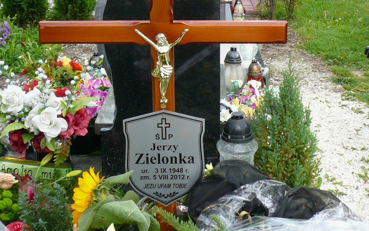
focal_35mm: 69
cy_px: 90
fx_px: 694
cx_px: 184
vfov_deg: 18.8
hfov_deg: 29.8
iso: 100
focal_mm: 6.4
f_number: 3.2
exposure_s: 1/80
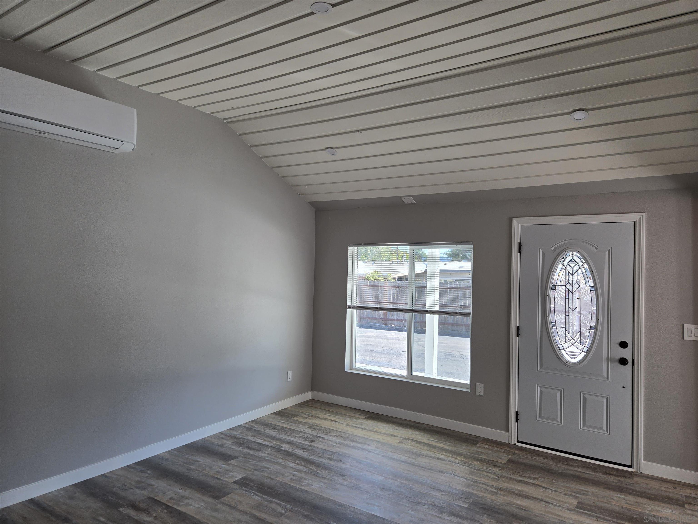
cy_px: 262
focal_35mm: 23
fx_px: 464
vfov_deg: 58.9
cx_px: 349
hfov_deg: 73.9
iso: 32
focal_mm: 5.4
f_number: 1.8
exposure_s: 1/120
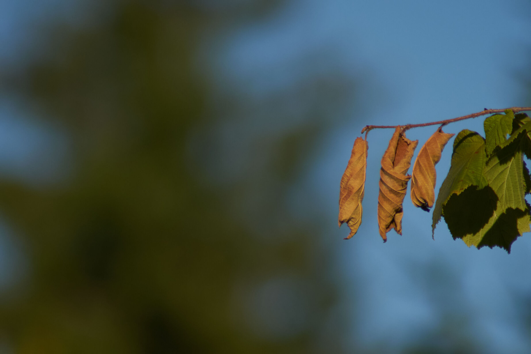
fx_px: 13274
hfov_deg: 2.3
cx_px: 266
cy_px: 177
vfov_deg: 1.5
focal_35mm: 900
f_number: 11
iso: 400
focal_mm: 600
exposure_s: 1/1000
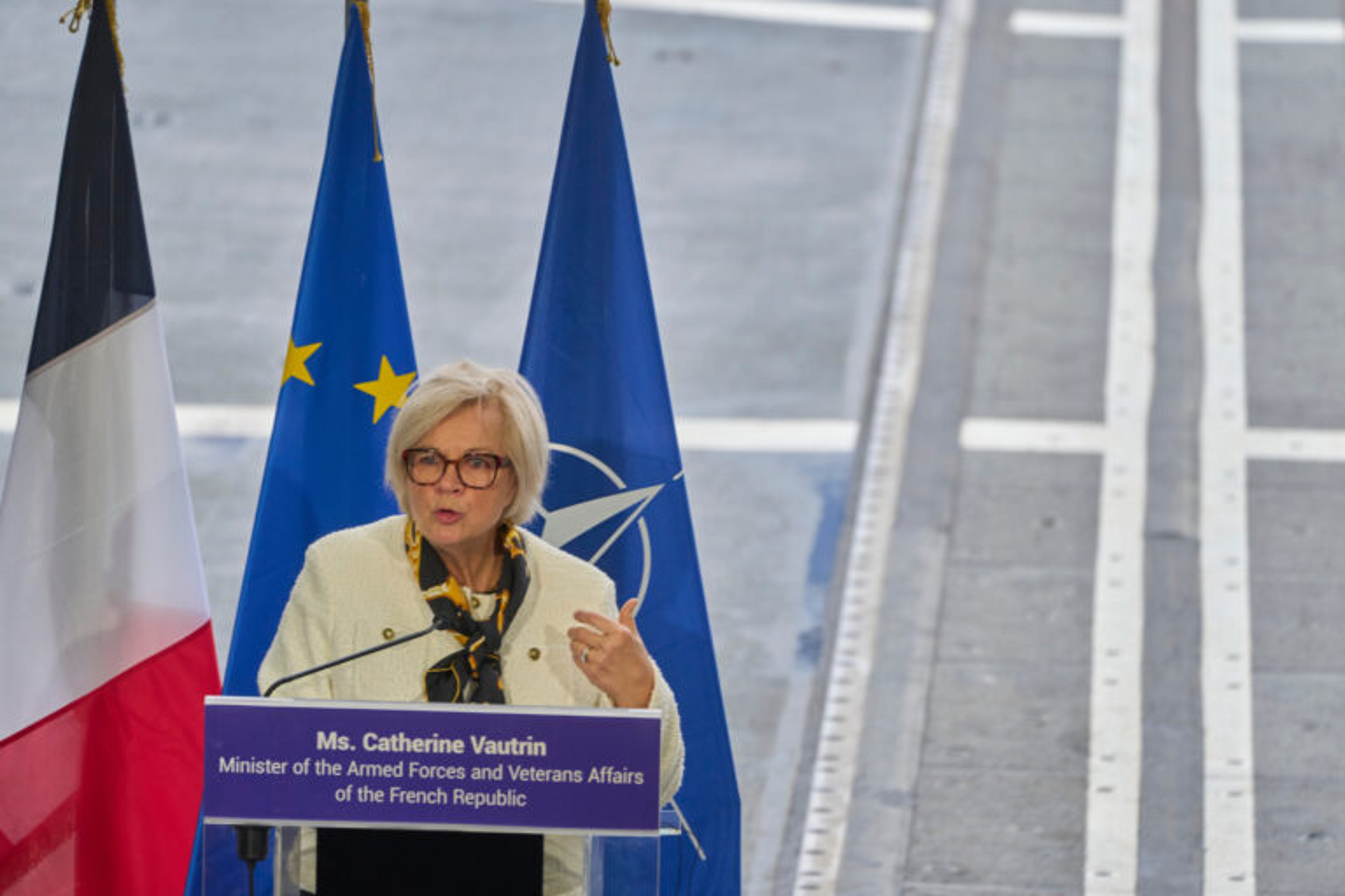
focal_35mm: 279
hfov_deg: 7.4
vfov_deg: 4.9
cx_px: 672
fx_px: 10423
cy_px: 448
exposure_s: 1/400
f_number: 5.6
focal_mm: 279
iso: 800
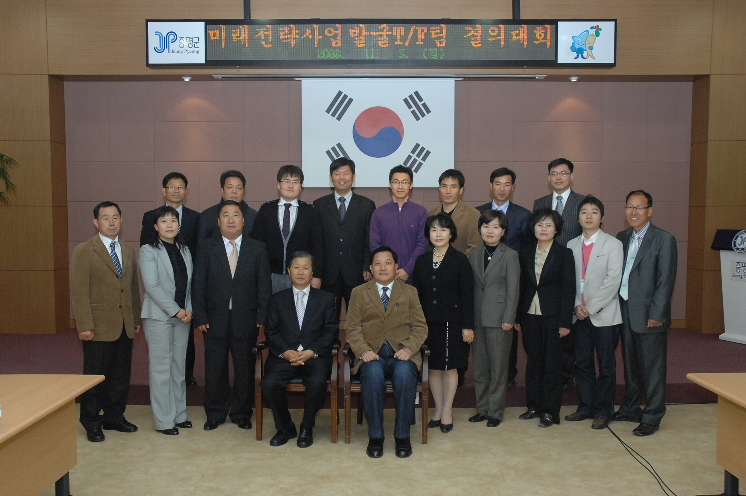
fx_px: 745
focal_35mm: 36
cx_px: 373
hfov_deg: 53.2
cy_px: 248
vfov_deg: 36.8
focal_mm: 24
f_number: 6.7
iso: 800
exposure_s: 1/60
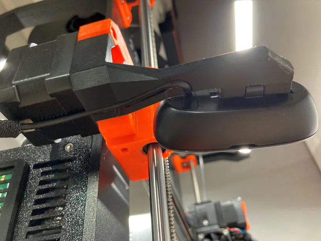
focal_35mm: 28
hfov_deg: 63.4
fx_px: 260
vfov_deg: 49.8
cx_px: 160
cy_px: 120
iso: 400
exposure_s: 1/40
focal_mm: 3.99
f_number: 1.8
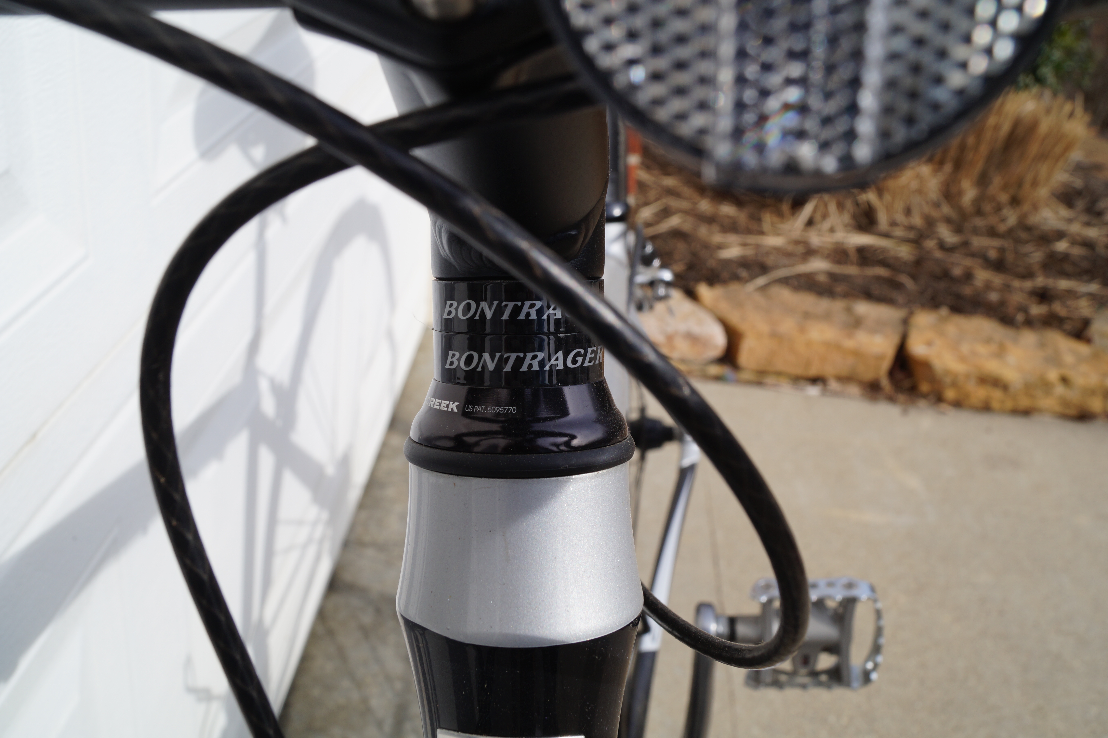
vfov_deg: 36.8
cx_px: 554
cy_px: 369
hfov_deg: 53.2
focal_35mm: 36
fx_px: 1107
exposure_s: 1/125
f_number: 10
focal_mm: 24
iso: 100
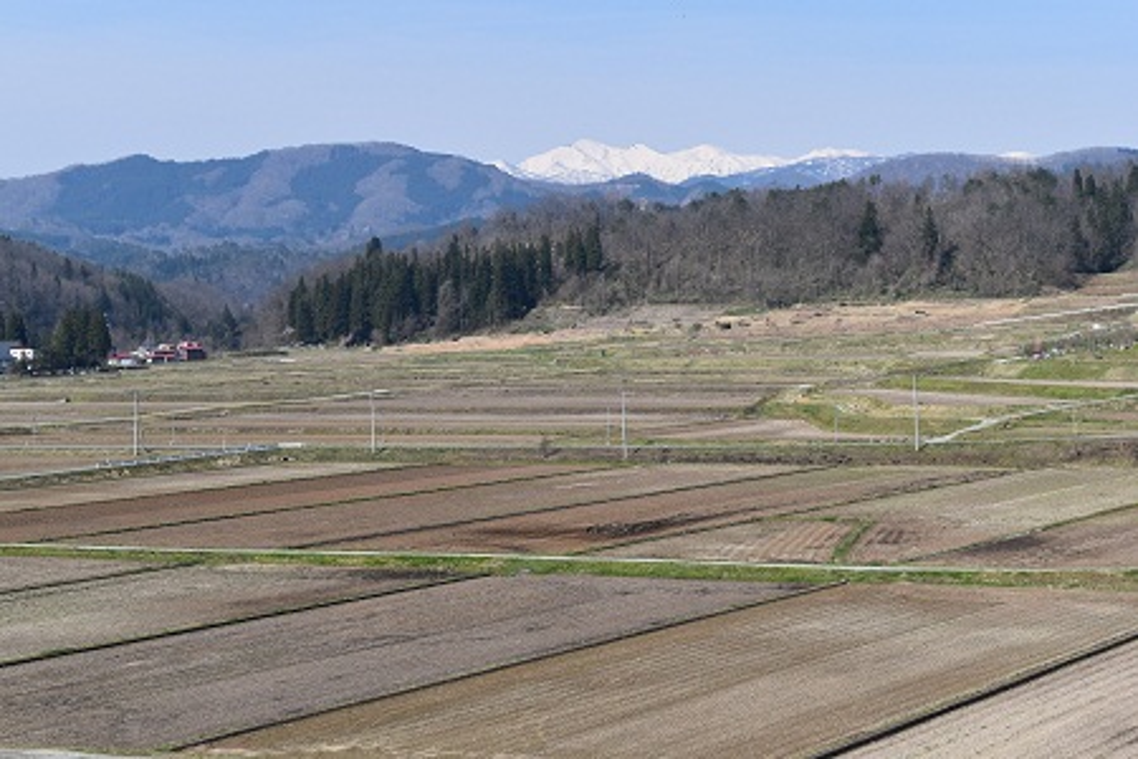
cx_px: 569
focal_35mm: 82
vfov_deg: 16.6
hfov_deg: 24.6
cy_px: 380
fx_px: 2608
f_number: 10
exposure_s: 1/400
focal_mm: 55
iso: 200
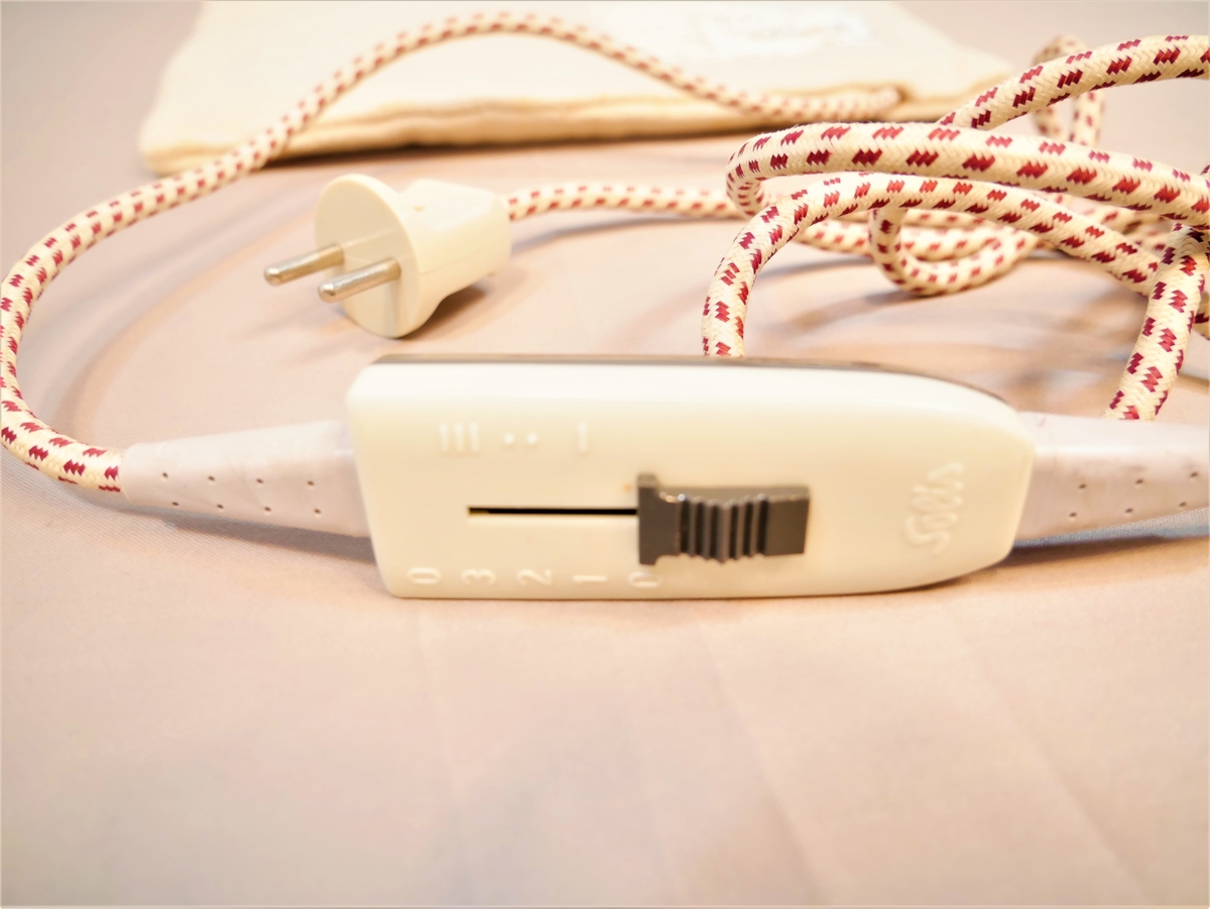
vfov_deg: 53.1
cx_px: 605
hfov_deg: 67.3
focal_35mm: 26
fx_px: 909
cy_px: 454
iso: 200
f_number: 3.5
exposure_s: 1/80
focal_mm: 13
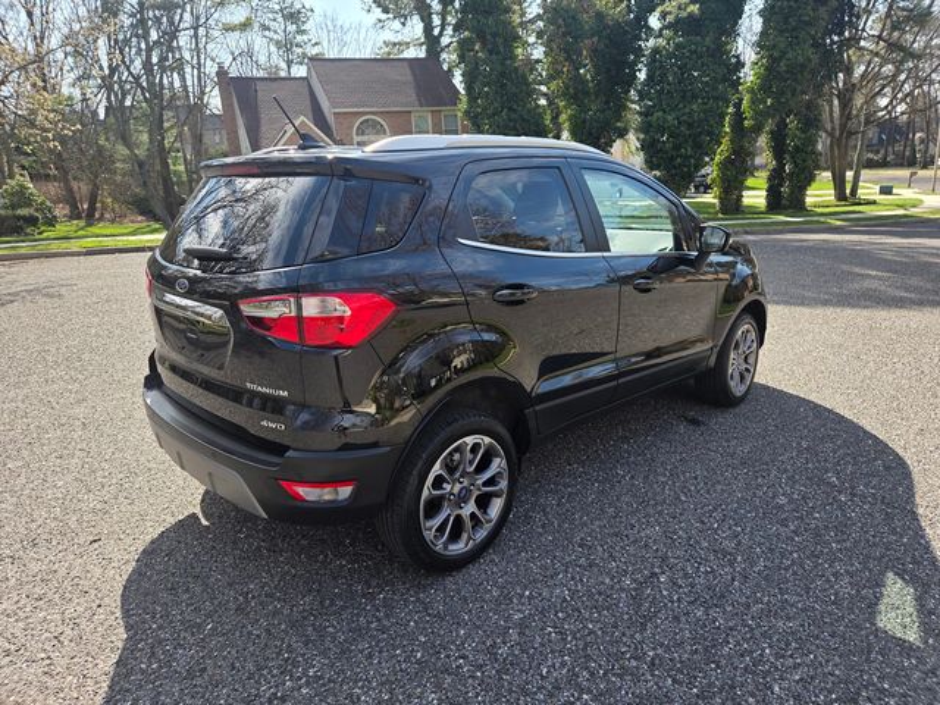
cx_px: 470
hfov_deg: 73.9
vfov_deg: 58.9
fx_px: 625
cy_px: 352
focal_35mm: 23
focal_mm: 5.4
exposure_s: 1/1189
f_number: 1.8
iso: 80
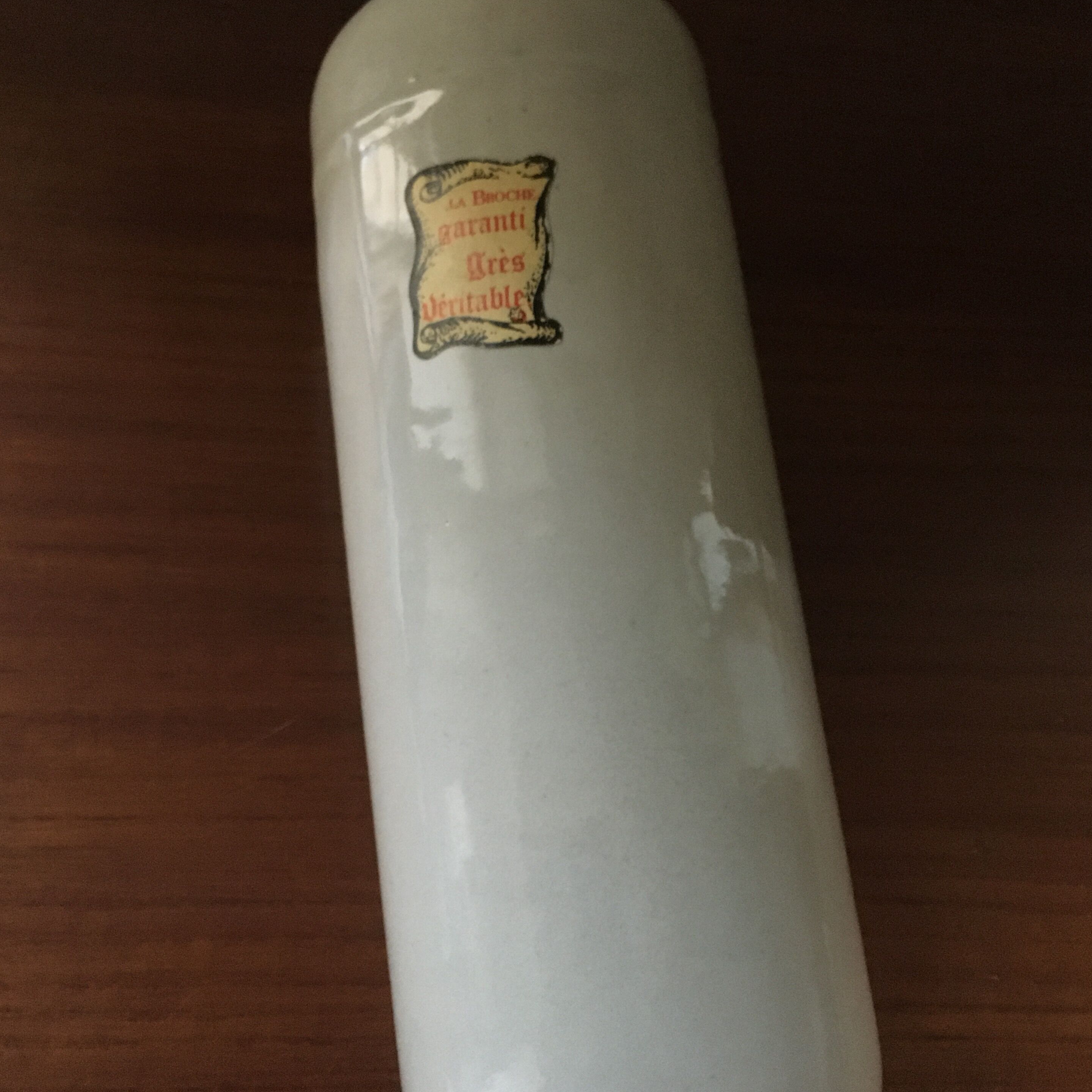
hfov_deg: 46.0
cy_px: 490
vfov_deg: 46.0
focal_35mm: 36
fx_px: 1285
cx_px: 526
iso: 320
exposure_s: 1/17
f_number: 2.2
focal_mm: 4.15
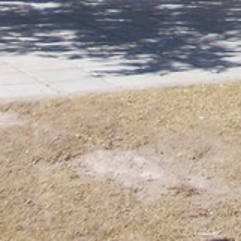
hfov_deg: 13.6
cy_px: -186
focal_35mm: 118
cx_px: 398
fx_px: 929
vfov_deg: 13.4
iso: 80
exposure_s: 1/320
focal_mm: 4
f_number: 5.4
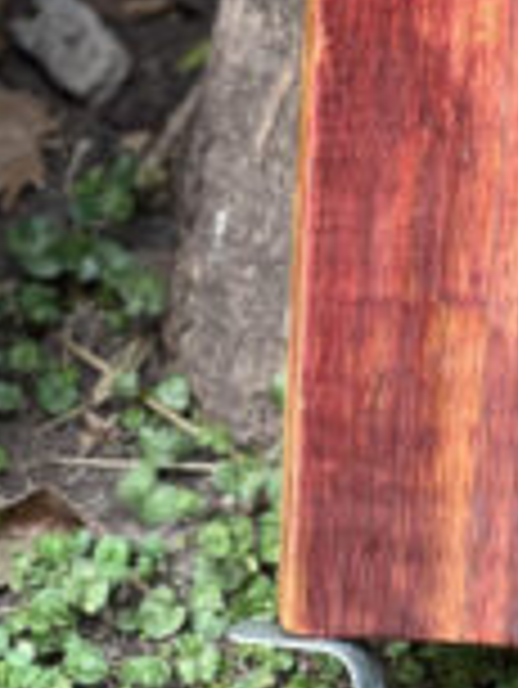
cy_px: -22
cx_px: 671
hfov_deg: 6.3
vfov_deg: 8.4
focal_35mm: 234
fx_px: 4662
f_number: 2.8
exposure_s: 1/40
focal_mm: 9
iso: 200
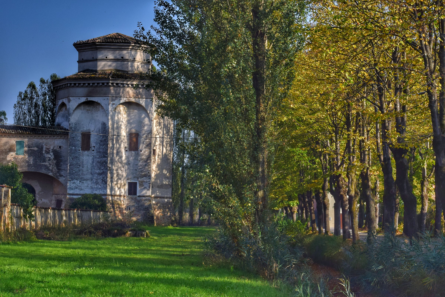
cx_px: 222
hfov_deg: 19.5
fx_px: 1298
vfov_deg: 13.0
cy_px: 148
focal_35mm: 105
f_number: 14
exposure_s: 1/400
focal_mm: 70
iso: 200
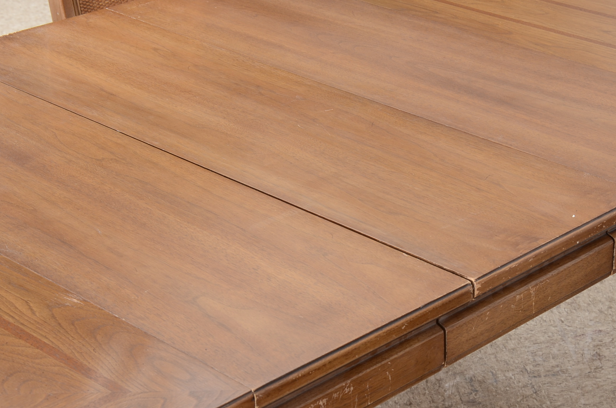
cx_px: 394
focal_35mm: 90
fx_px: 1537
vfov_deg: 15.1
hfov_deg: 22.6
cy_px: 244
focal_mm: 42
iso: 125
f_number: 9
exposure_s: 1/125
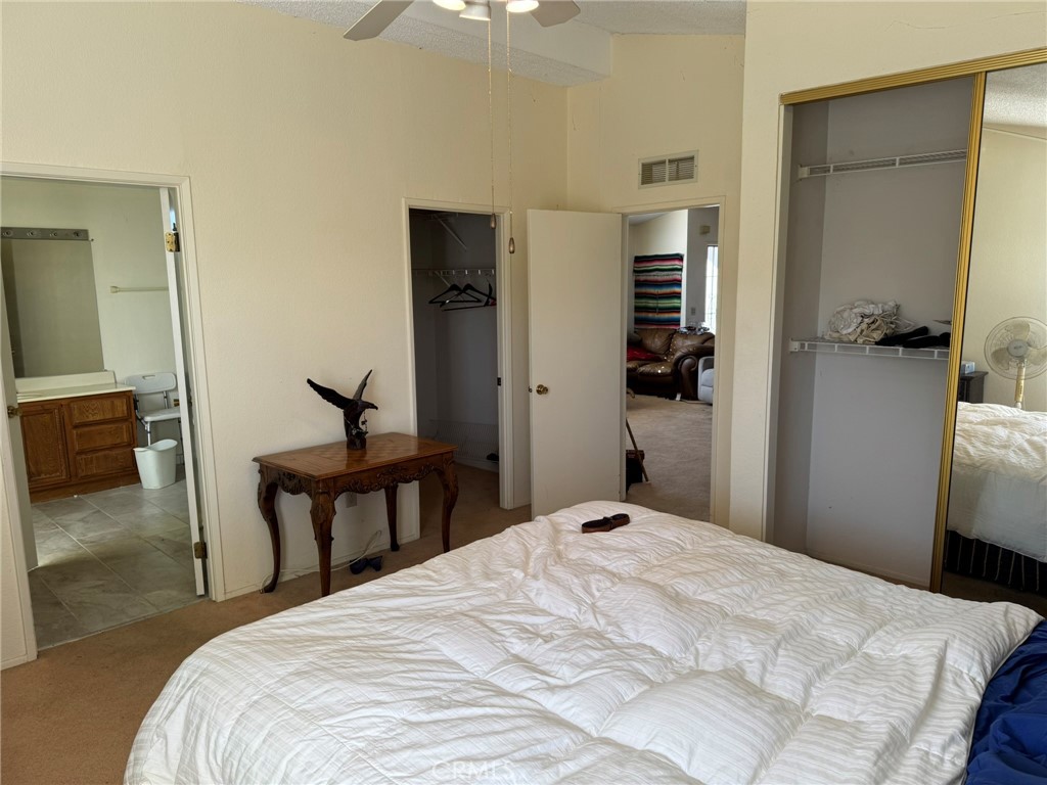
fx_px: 726
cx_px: 524
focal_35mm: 24
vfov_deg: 56.8
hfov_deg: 71.6
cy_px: 392
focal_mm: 6.76
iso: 64
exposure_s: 1/120
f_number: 1.78
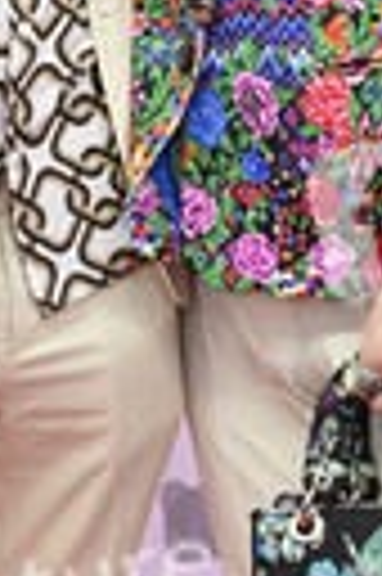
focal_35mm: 116
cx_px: 130
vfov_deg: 17.2
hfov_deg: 11.8
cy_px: -27
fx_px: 1851
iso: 250
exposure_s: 1/200
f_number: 5.6
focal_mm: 37
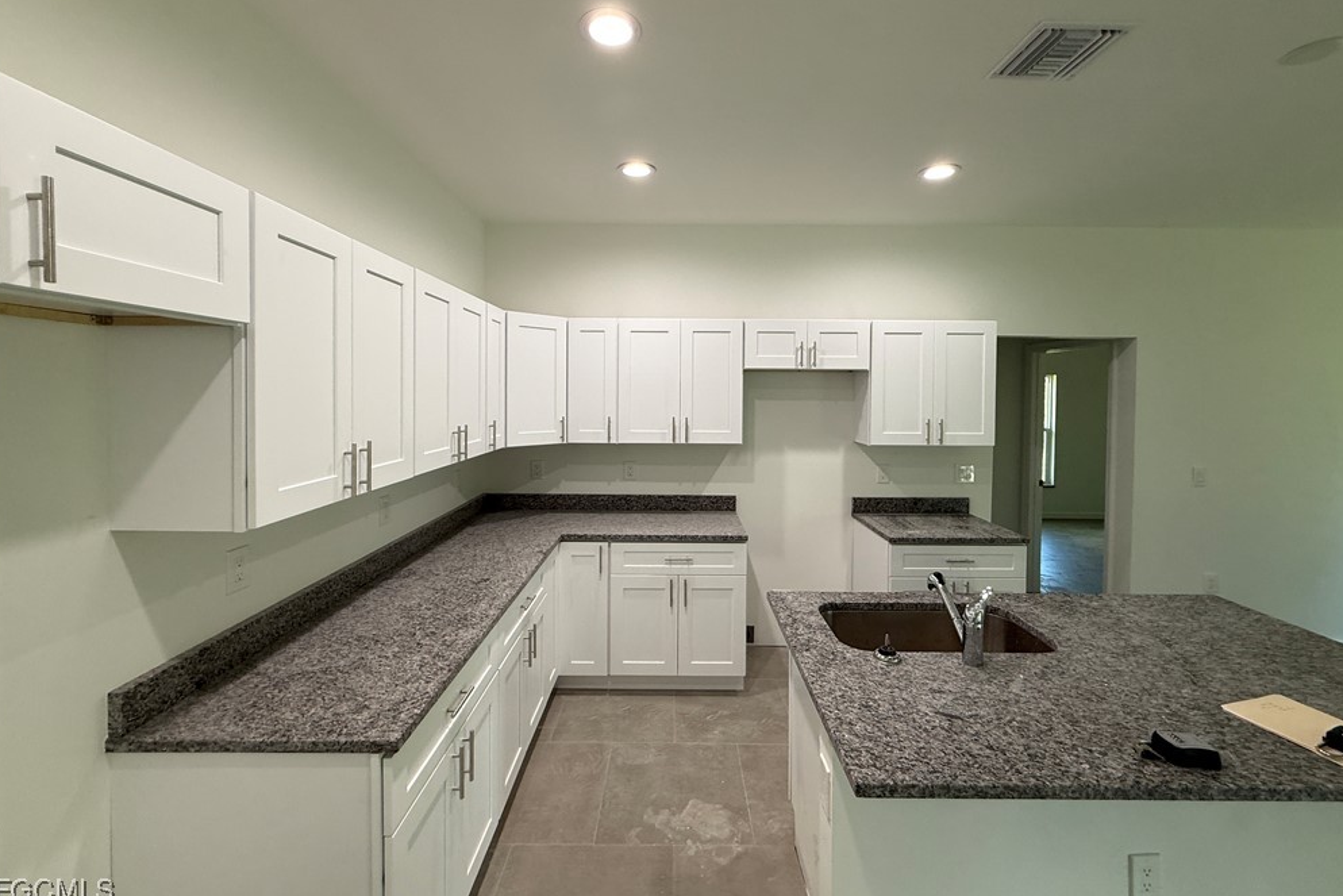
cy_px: 401
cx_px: 677
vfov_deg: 77.1
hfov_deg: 100.4
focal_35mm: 15
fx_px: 560
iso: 125
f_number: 2.2
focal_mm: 2.22
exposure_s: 1/120
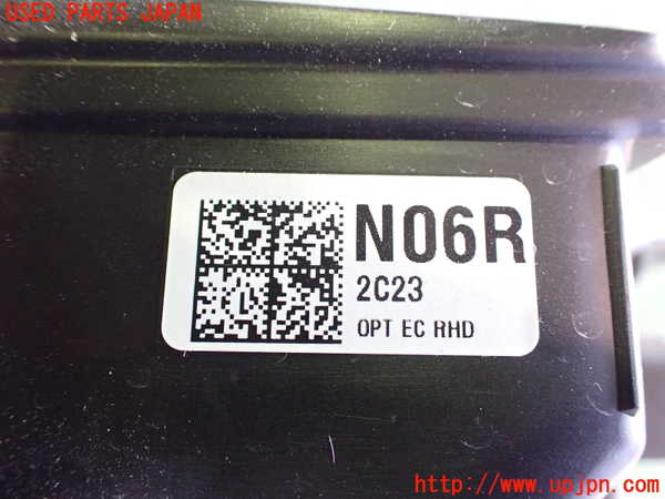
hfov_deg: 60.0
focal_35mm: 30
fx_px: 576
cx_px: 332
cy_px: 250
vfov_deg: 46.8
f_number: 2.3
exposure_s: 1/40
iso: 800
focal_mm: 5.4
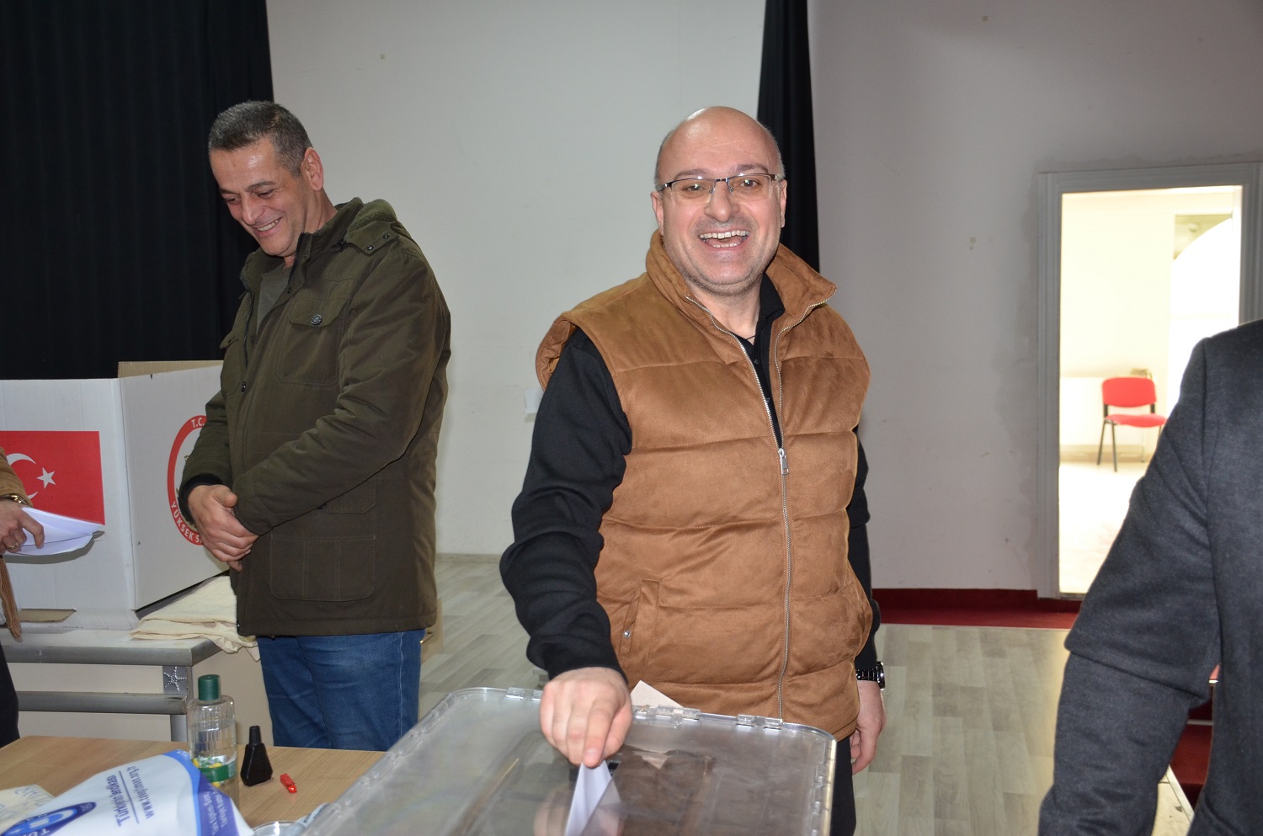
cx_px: 632
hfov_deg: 49.6
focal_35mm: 39
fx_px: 1365
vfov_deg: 34.1
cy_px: 418
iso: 800
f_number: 3.8
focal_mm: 26
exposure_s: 1/60
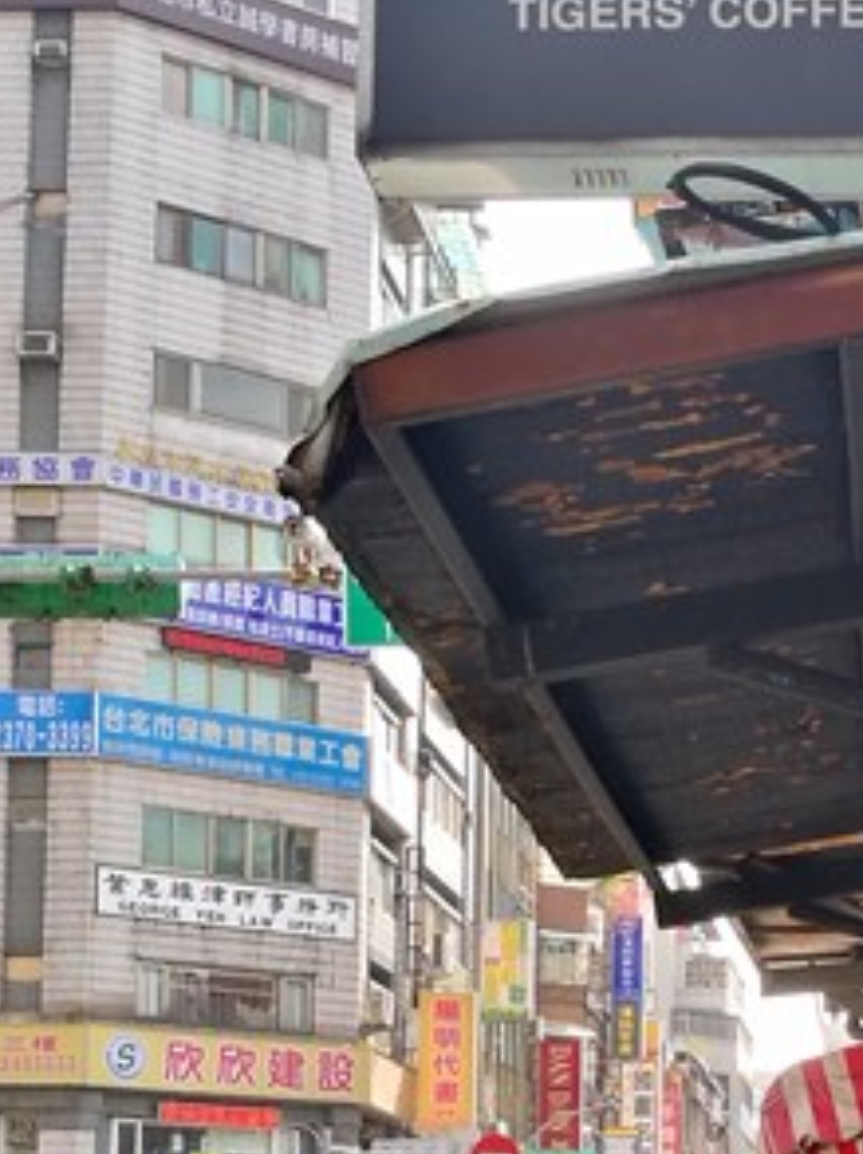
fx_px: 3198
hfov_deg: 15.0
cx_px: 910
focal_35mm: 96
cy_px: 993
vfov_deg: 20.1
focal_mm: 4.5
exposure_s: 1/223
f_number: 2.2
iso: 50
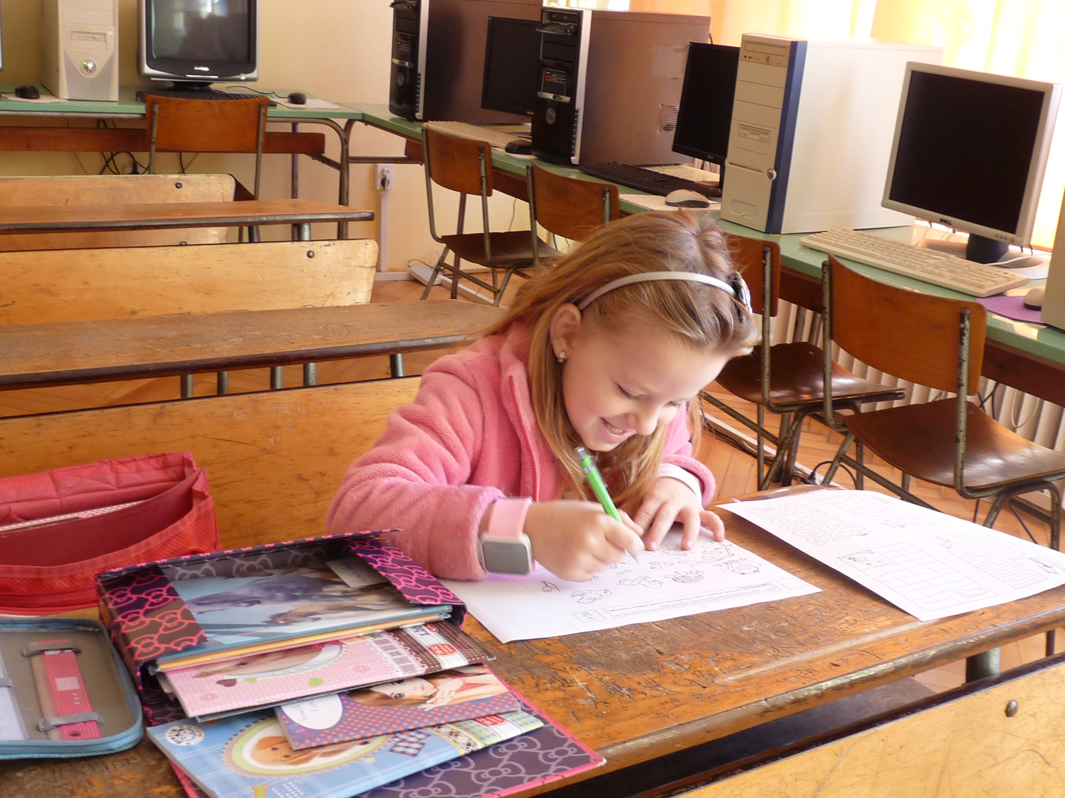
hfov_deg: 47.9
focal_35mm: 39
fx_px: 1200
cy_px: 399
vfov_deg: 36.8
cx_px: 532
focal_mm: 4.8
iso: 160
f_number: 2.8
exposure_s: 1/30
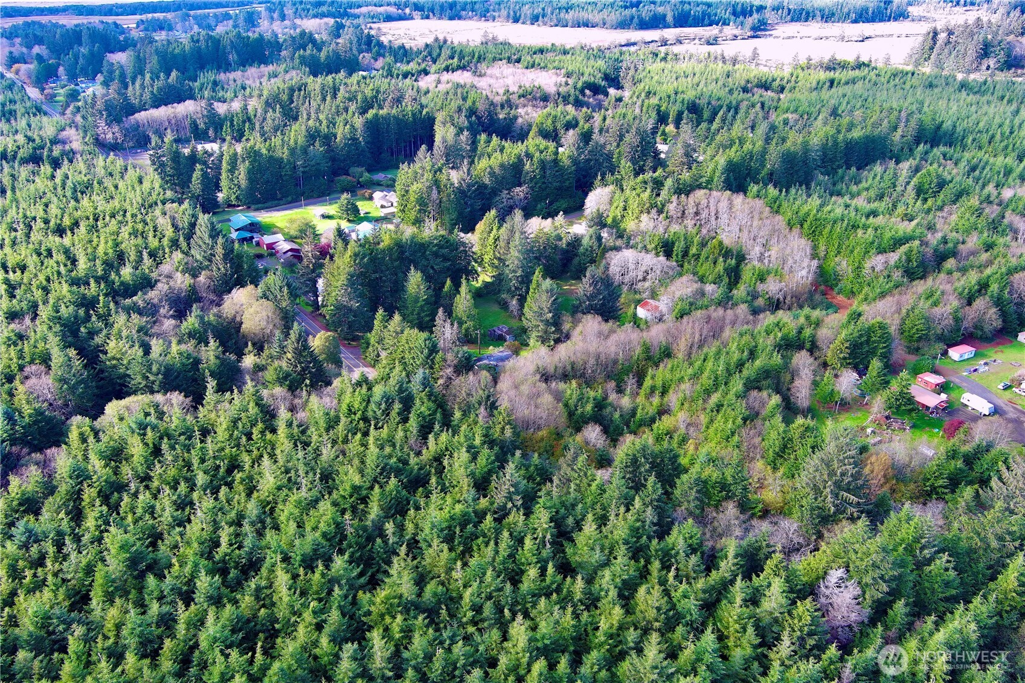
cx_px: 512
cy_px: 342
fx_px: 826
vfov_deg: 45.0
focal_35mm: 29
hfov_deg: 63.7
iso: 100
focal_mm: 10.57
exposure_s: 1/179
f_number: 2.8
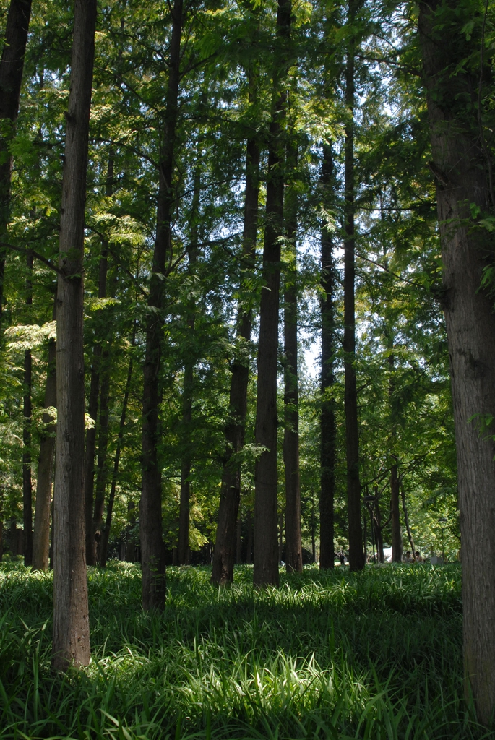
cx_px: 248
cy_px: 370
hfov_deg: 32.0
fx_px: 864
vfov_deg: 46.4
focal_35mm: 42
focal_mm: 28
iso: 400
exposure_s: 1/160
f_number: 6.3
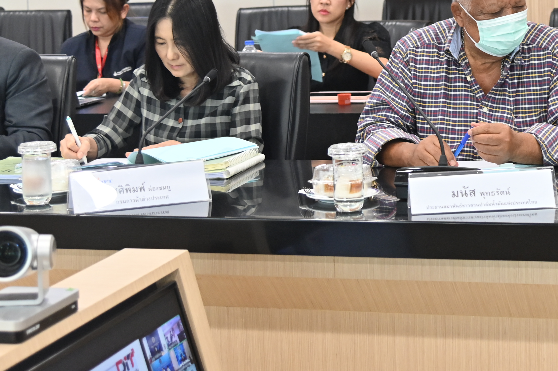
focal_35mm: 95
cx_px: 401
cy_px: 25
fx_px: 1471
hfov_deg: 21.3
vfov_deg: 14.2
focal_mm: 46
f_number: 4
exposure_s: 1/125
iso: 1250
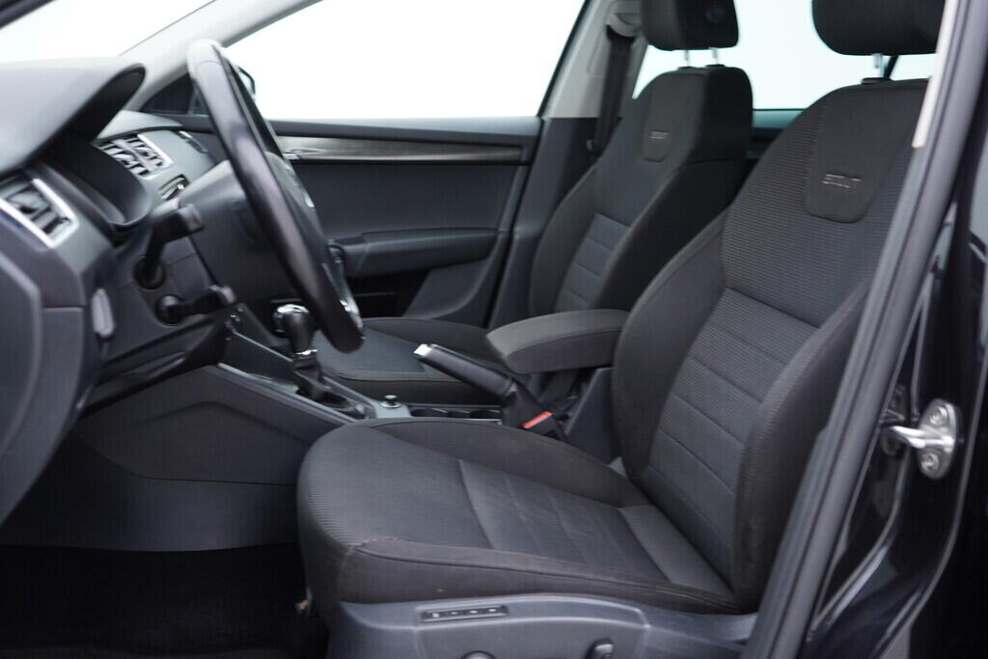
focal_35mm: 36
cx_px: 494
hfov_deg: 53.1
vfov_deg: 36.9
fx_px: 988
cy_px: 330
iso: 200
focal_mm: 24
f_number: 2.8
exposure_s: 1/40
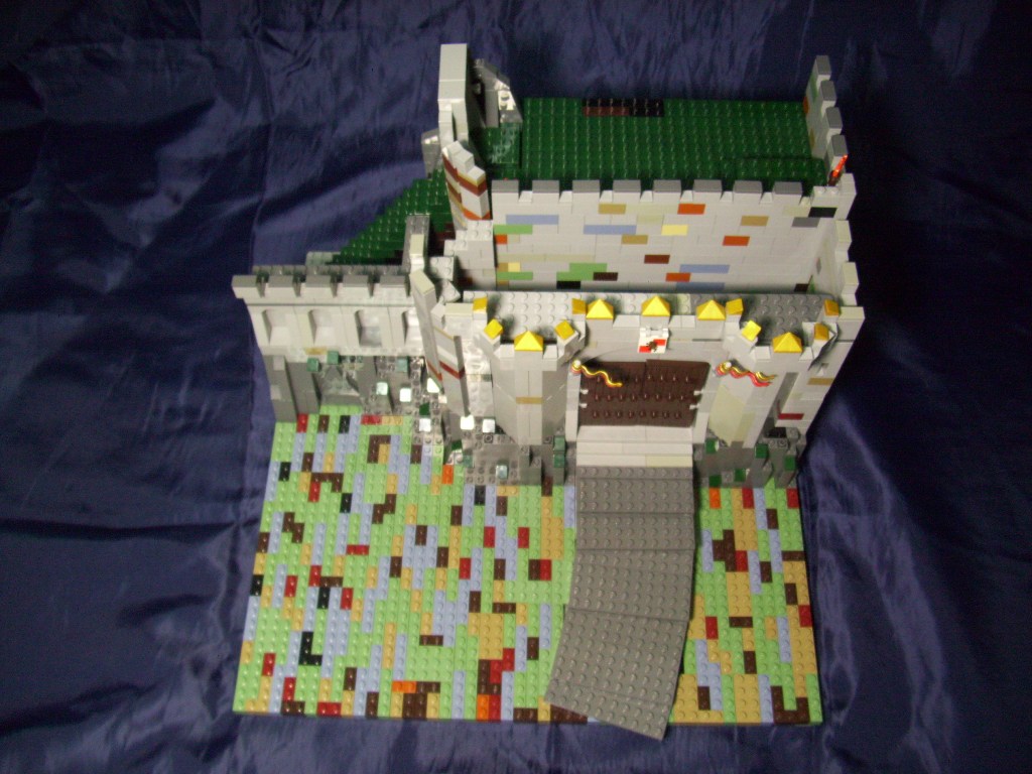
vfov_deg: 44.2
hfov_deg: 56.8
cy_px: 387
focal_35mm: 32
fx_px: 954
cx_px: 516
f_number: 2.9
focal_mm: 5.7
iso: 160
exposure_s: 1/10
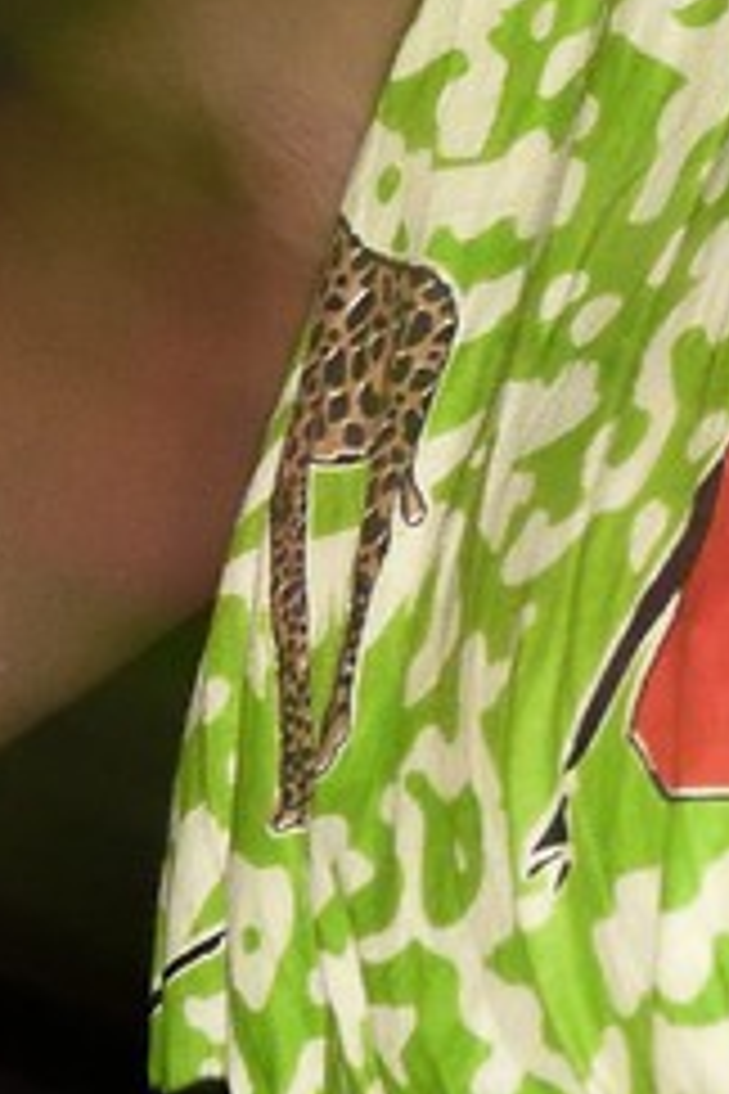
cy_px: -396
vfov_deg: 12.5
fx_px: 4799
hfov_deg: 6.6
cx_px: 3082
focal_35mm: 158
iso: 3200
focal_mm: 24
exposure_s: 1/5
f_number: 4
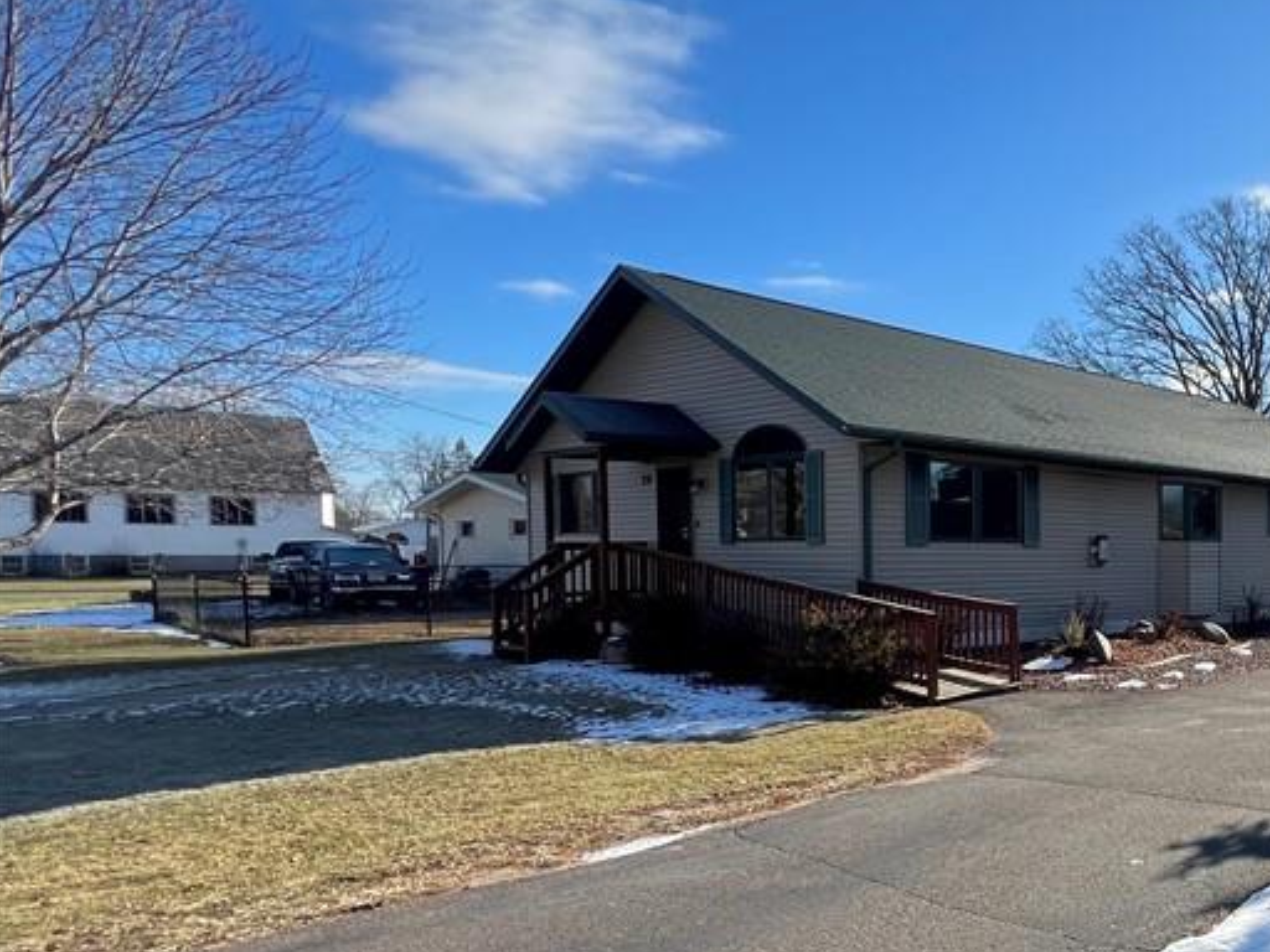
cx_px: 1263
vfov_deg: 52.3
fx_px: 954
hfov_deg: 53.4
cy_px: 610
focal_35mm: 26
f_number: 1.8
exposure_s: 1/1263
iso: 32
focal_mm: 1.57
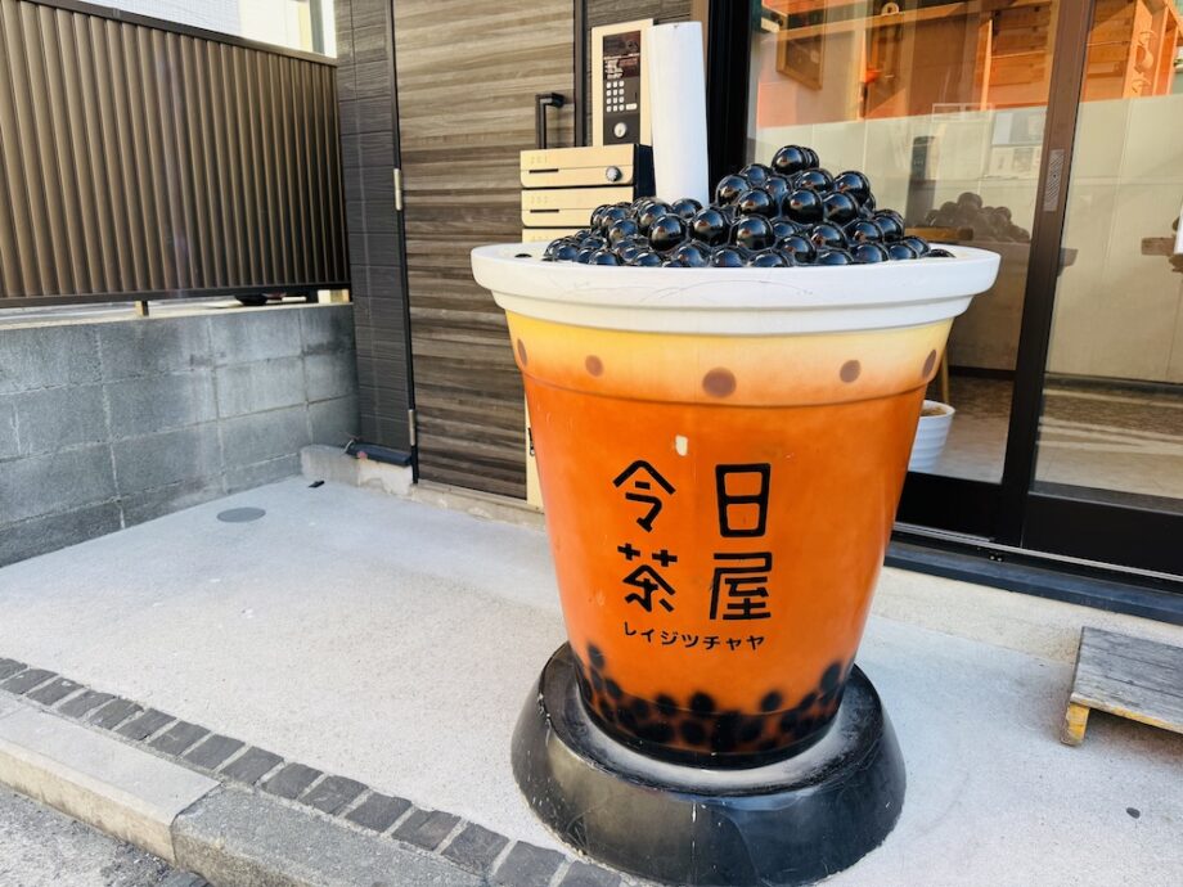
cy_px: 444
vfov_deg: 56.8
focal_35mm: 24
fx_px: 820
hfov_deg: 71.6
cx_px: 592
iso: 80
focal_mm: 6.76
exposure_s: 1/459
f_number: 1.78
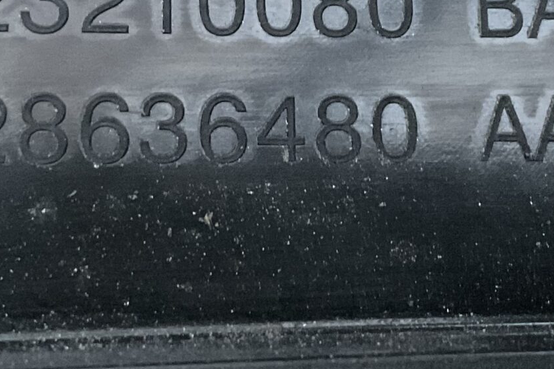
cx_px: 267
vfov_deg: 14.6
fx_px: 1416
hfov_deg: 22.1
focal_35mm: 92
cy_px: -15
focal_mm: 3
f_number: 1.8
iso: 500
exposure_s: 1/20
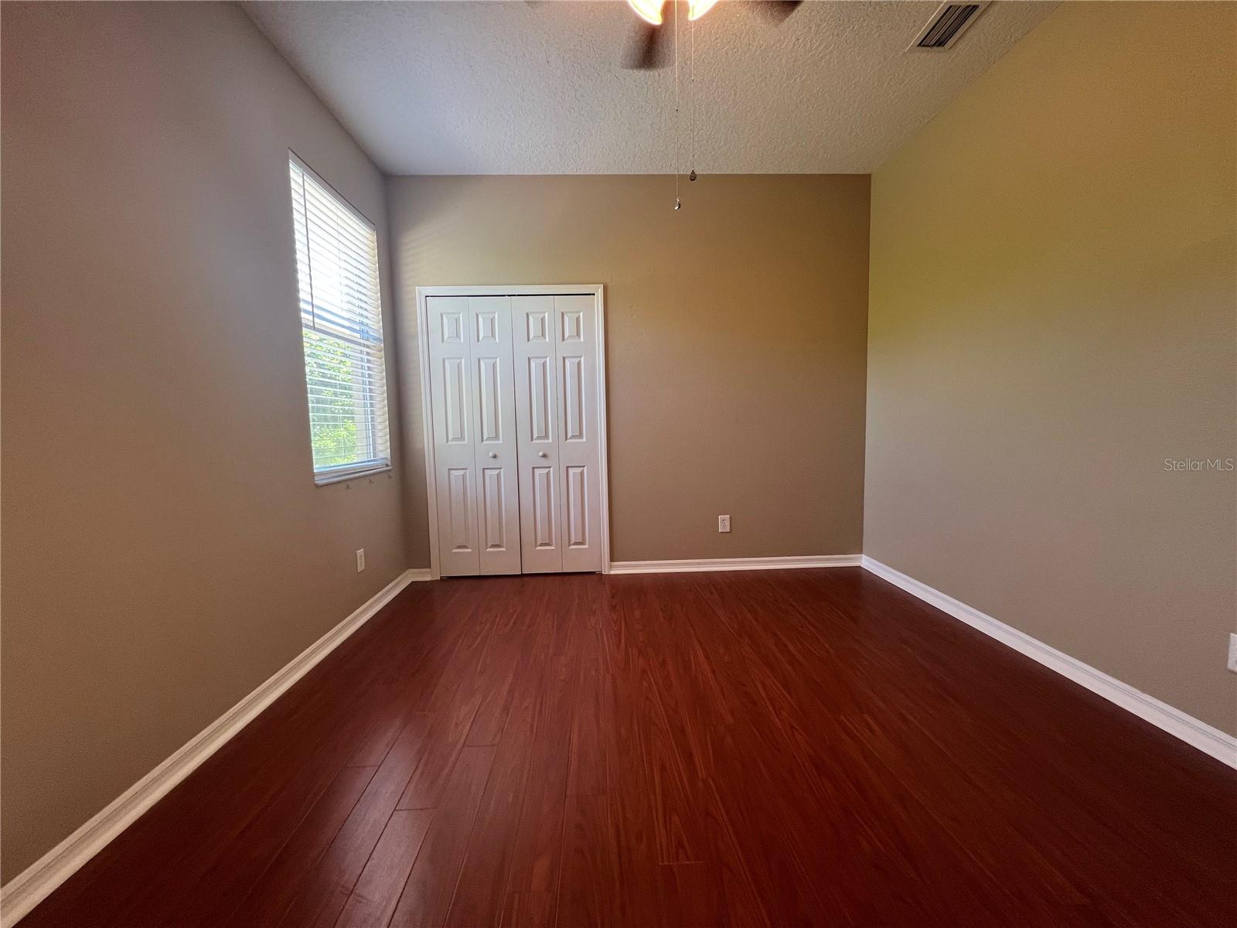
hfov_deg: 106.2
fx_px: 465
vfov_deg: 89.9
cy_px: 464
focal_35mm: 13
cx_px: 618
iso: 125
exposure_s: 1/60
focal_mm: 1.57
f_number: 1.8
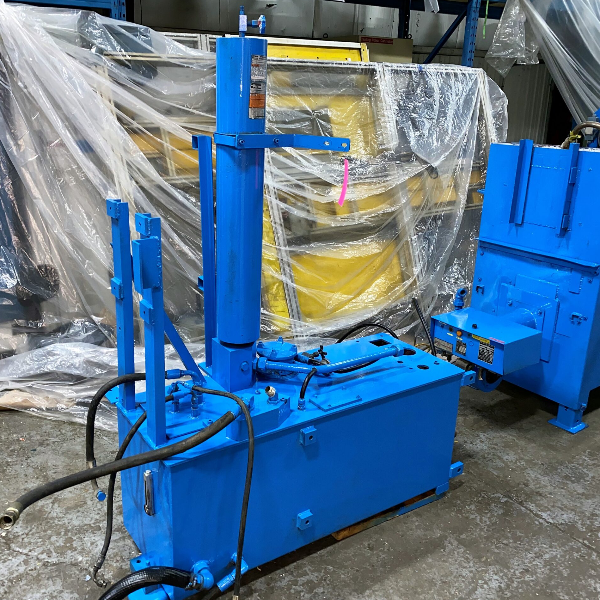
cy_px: 301
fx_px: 608
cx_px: 266
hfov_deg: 52.4
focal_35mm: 31
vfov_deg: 52.5
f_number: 1.8
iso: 64
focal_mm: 4.25
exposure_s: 1/15
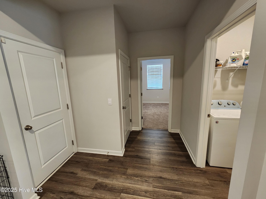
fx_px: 100
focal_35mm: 13
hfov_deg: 106.2
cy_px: 100
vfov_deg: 89.9
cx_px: 133
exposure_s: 1/30
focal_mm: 2.2
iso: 320
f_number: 2.2
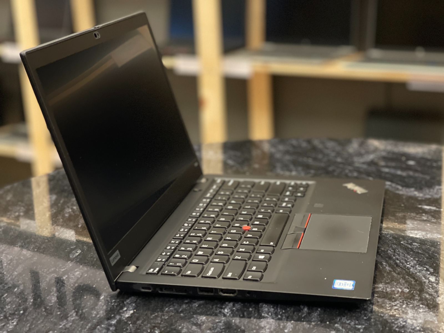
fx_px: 821
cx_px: 222
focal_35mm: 64
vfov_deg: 22.9
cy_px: 166
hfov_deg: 30.3
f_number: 2.2
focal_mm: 7.5
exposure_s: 1/40
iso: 320
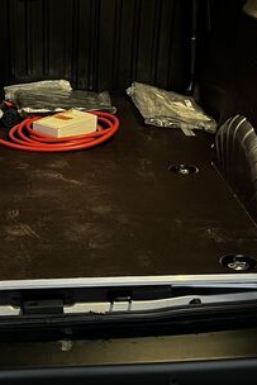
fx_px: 813
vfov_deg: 26.3
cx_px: 47
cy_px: 89
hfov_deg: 17.8
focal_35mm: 76
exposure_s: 1/30
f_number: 1.5
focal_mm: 5.7
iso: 640
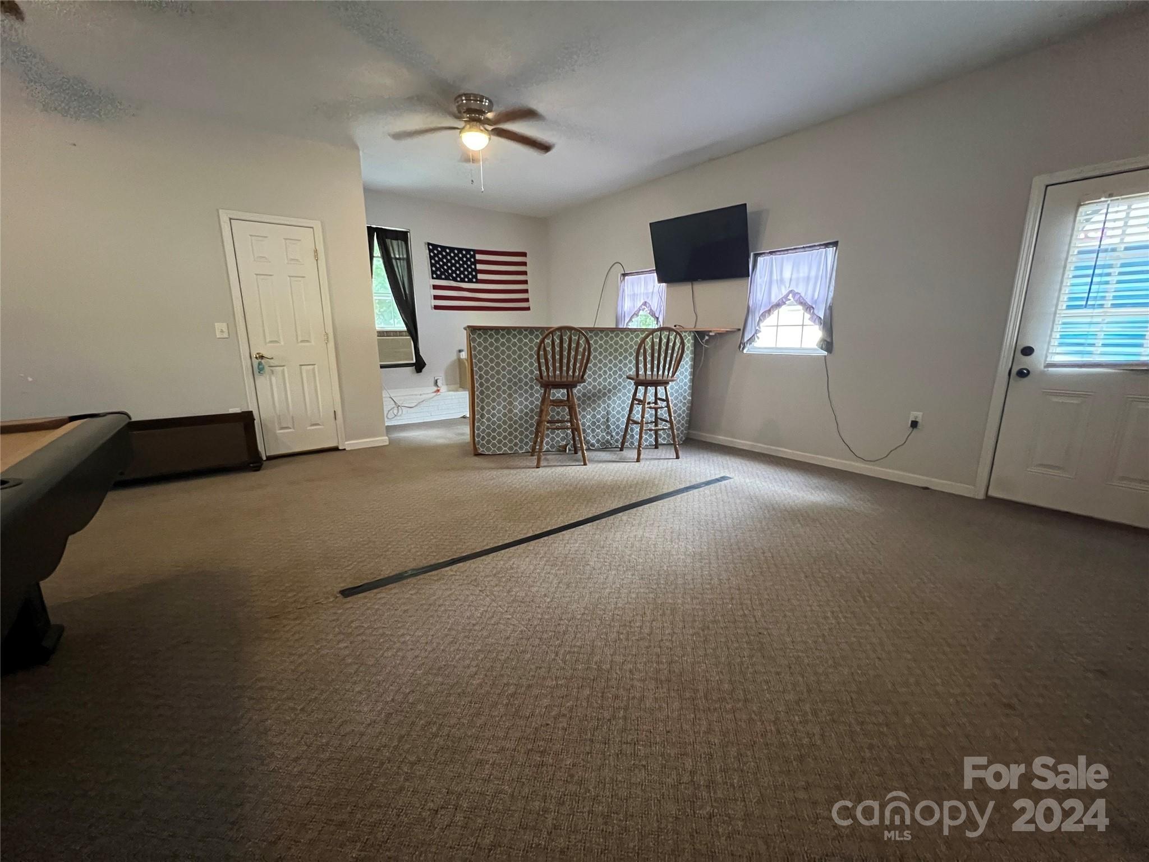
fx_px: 432
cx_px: 574
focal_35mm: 13
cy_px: 431
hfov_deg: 106.2
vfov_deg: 89.9
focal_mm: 1.57
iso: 1000
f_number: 1.8
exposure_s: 1/60
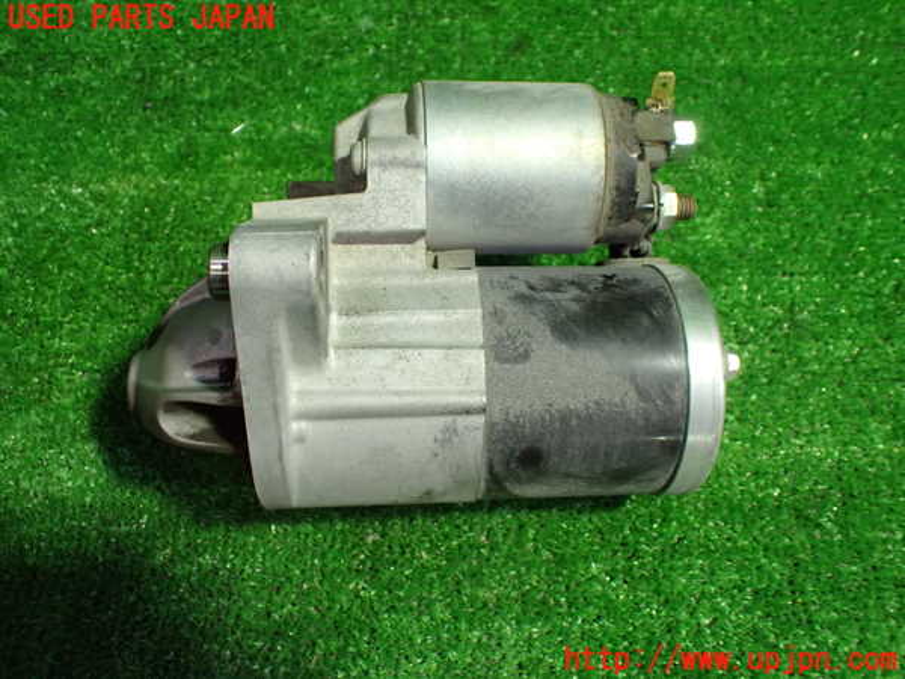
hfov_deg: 60.0
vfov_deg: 46.8
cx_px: 452
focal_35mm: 30
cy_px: 340
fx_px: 784
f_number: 2.3
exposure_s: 1/125
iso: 800
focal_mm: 5.4
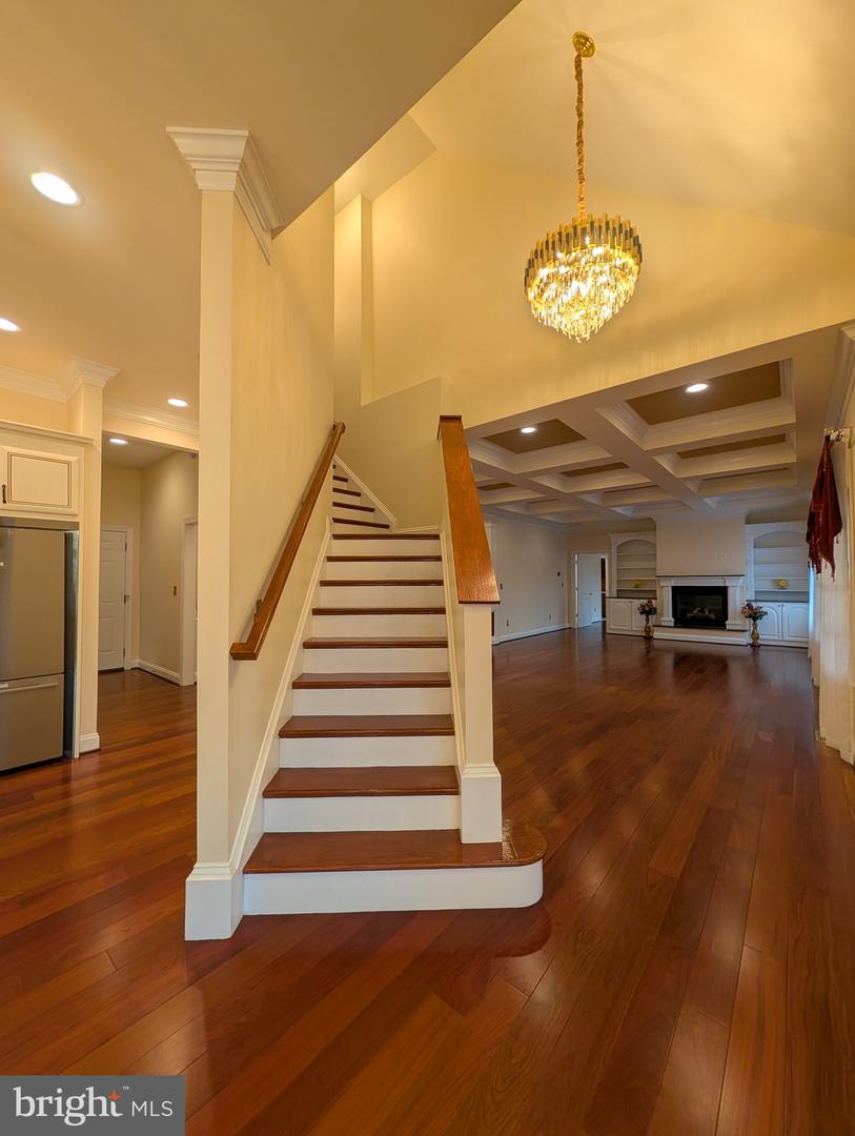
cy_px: 568
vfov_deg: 110.5
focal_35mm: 12
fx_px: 394
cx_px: 428
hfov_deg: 94.6
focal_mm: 2.02
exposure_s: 1/133
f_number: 1.7
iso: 41
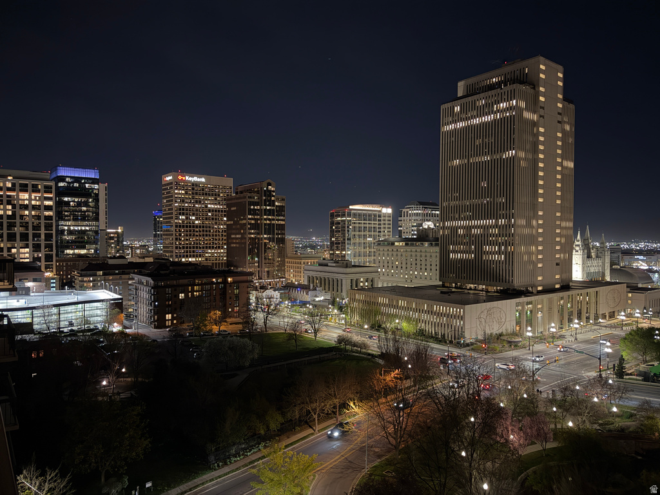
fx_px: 458
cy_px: 248
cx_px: 330
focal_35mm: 24
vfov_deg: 56.8
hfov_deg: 71.6
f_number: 1.78
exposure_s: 1/15
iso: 1000
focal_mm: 6.76
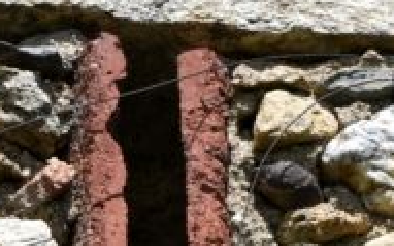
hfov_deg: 2.7
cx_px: 235
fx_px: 8354
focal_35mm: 779
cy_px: 395
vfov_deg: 1.7
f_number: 7.1
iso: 250
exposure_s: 1/800
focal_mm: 95
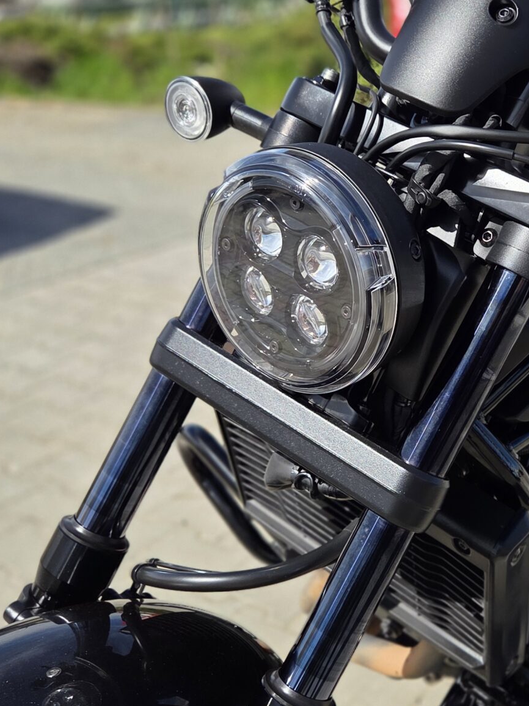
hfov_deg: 27.5
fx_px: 1039
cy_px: 333
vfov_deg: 37.5
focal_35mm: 51
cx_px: 475
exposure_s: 1/3100
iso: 80
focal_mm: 5.4
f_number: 1.8
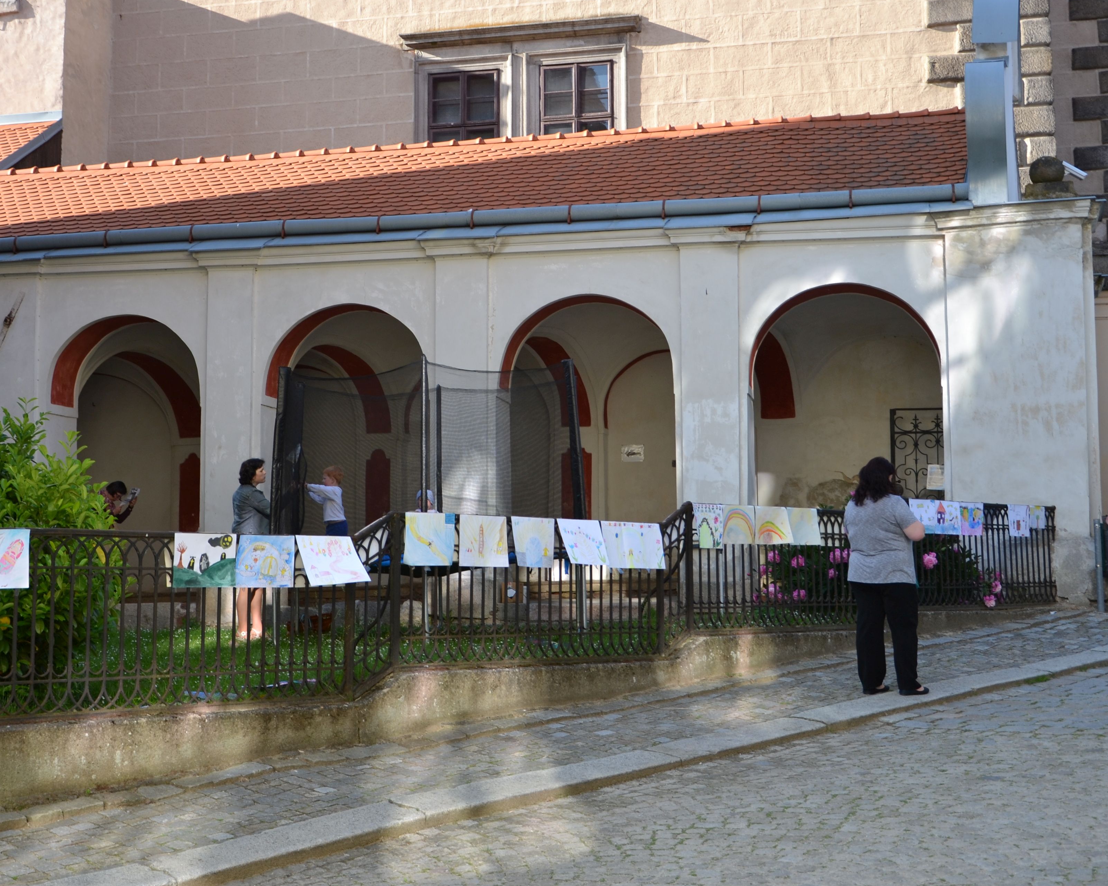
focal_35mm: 51
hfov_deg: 36.8
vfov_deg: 29.8
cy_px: 395
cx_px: 493
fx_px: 1662
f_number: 5.6
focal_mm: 25
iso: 100
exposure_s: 1/125
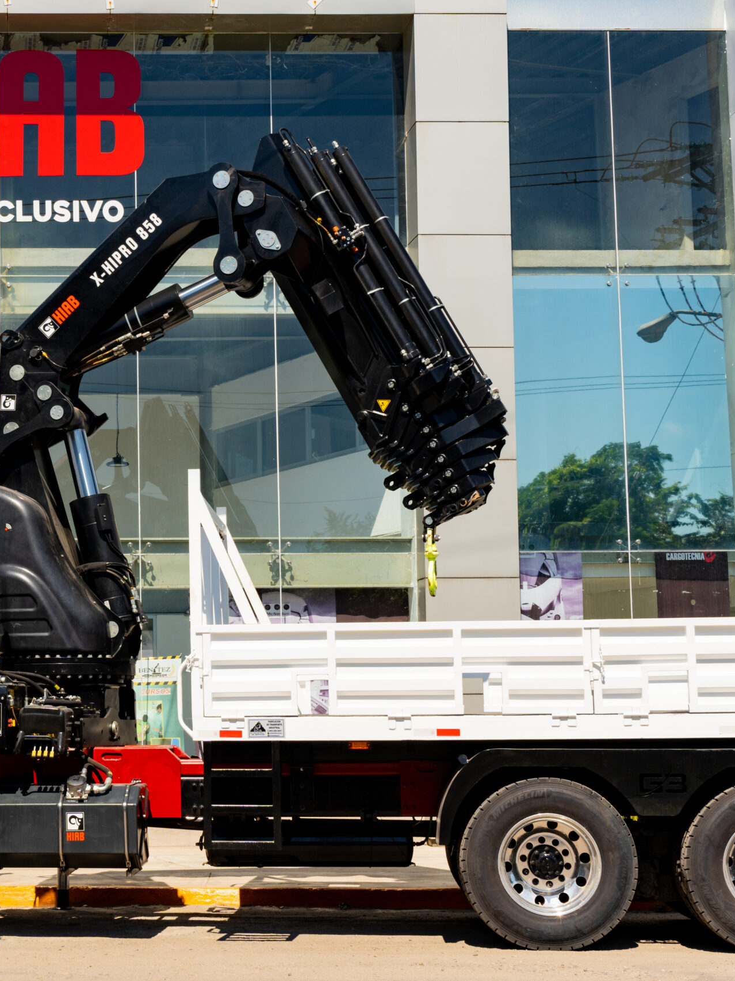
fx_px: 1840
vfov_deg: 29.8
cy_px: 490
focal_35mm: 65
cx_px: 88
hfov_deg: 22.1
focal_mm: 45
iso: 125
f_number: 11
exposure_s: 1/250
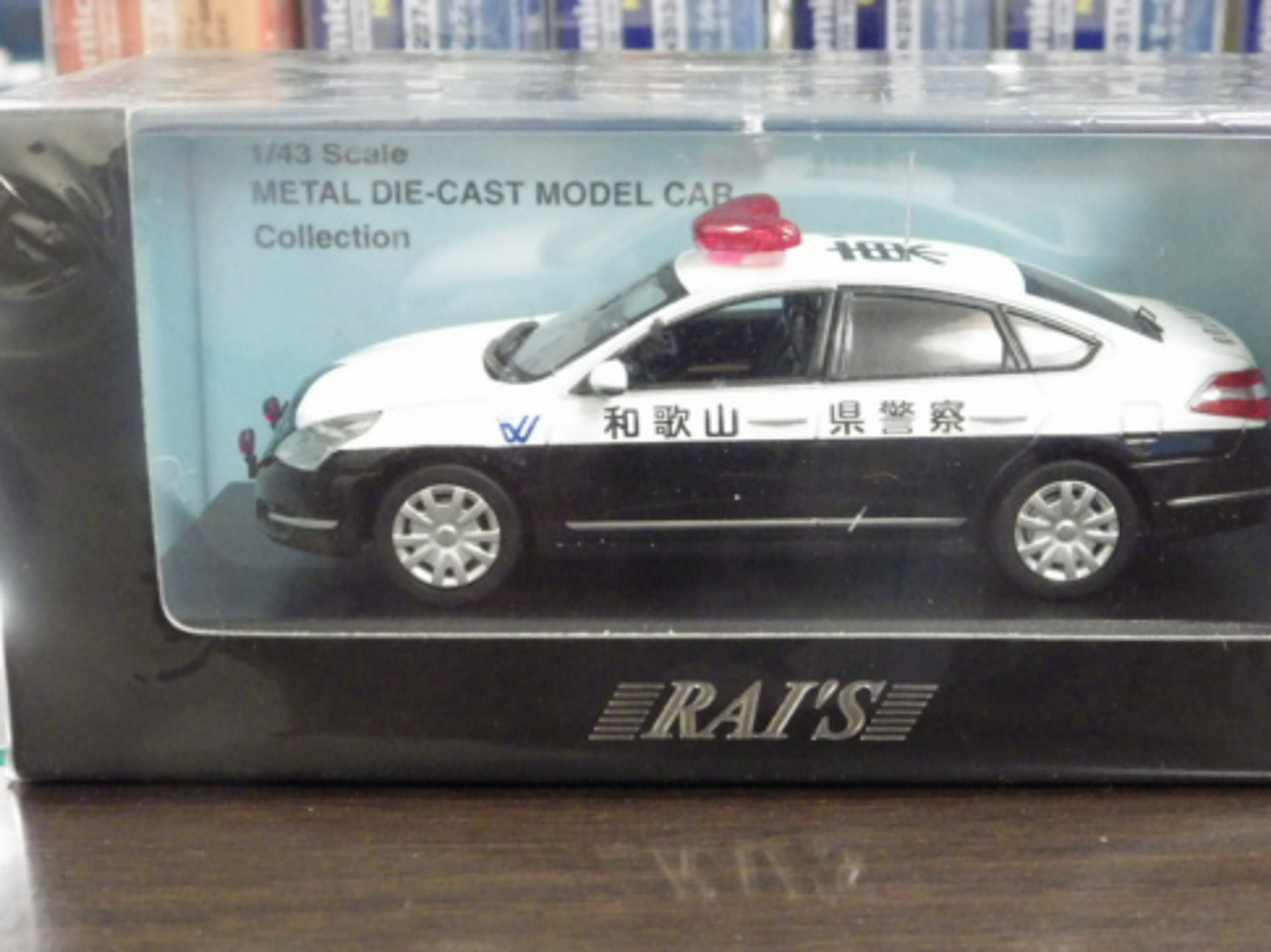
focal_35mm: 54
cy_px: 405
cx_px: 737
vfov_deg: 27.0
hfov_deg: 35.5
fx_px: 1982
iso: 1000
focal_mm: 7.4
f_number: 3.6
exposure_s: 1/25
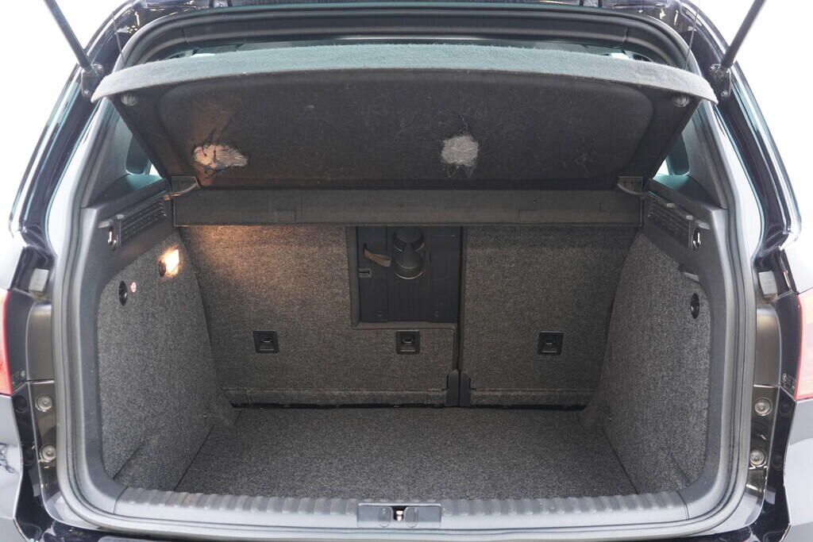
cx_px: 406
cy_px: 271
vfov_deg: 36.9
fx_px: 813
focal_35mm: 36
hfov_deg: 53.1
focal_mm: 24
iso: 800
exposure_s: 1/40
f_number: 2.8
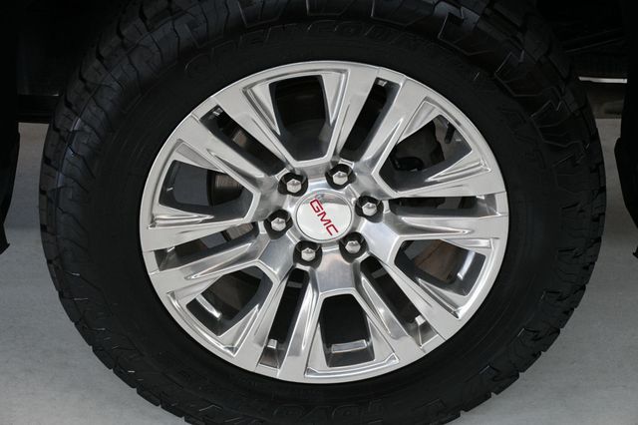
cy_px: 212
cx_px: 319
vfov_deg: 18.9
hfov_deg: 28.1
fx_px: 1275
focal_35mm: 72
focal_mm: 48
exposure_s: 1/125
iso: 2000
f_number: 4.5
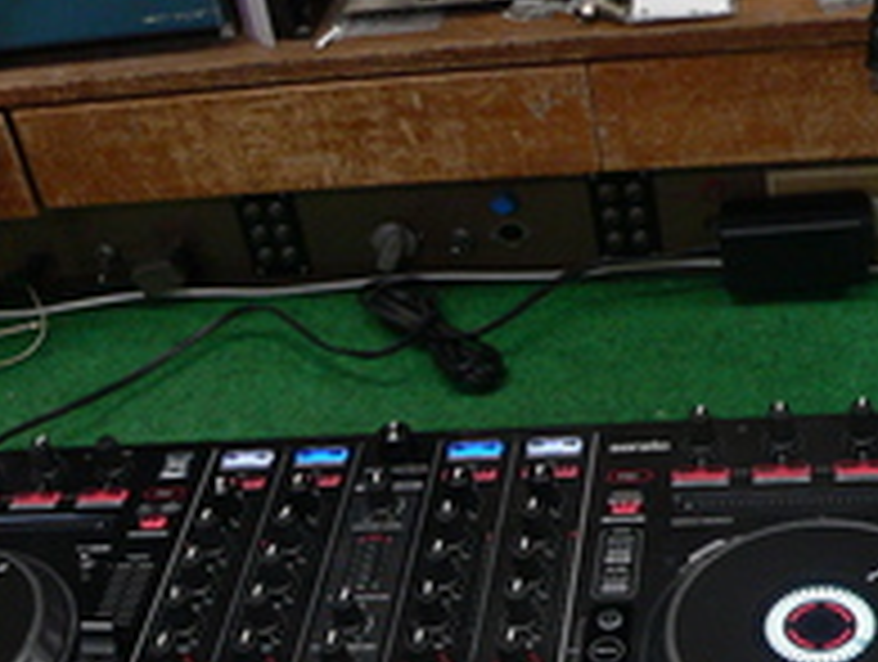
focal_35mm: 70
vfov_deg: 20.8
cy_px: 525
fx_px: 1779
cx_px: 383
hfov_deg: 27.7
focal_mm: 6
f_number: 2.8
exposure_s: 1/30
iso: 200
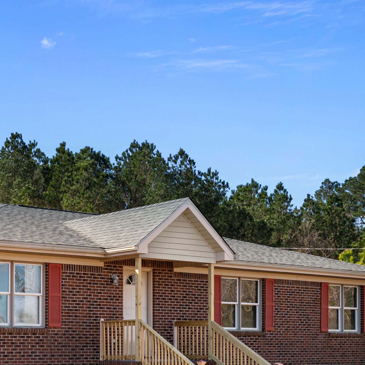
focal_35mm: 67
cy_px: 315
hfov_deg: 24.3
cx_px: -17
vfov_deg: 25.1
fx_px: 799
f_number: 8
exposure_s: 1/500
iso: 250
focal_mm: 29
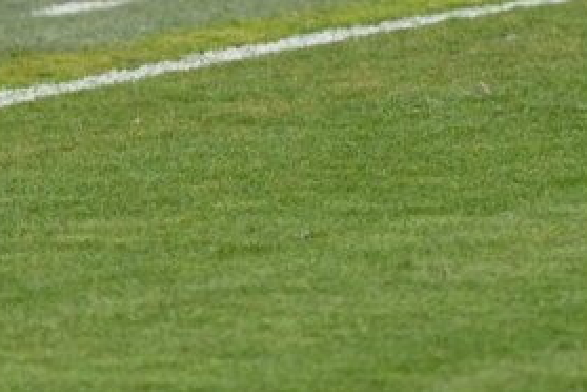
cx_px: 23
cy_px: -110
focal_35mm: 1185
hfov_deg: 1.7
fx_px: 19321
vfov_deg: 1.2
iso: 2000
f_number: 4
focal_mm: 175
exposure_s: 1/2000
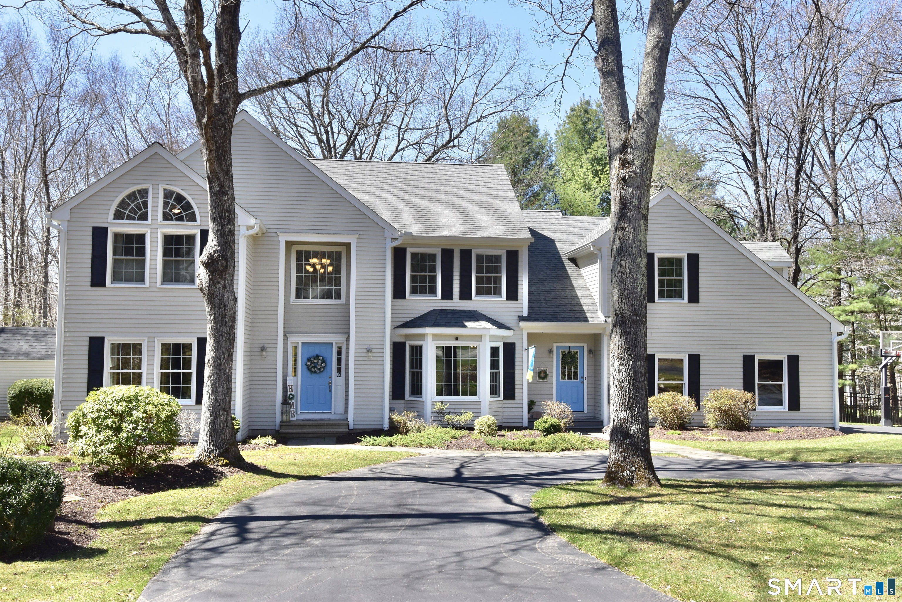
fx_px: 902
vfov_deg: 36.9
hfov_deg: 53.1
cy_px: 301
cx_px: 451
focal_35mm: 36
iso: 400
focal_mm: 24
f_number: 10
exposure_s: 1/200
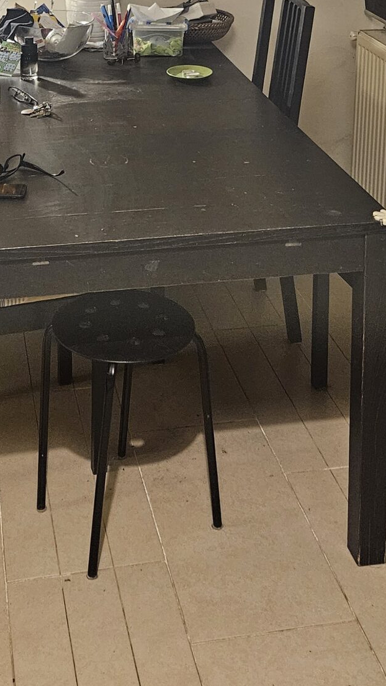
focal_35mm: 58
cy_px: -84
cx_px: 167
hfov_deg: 20.7
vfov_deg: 31.6
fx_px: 1056
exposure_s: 1/50
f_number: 1.8
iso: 640
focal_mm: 5.4
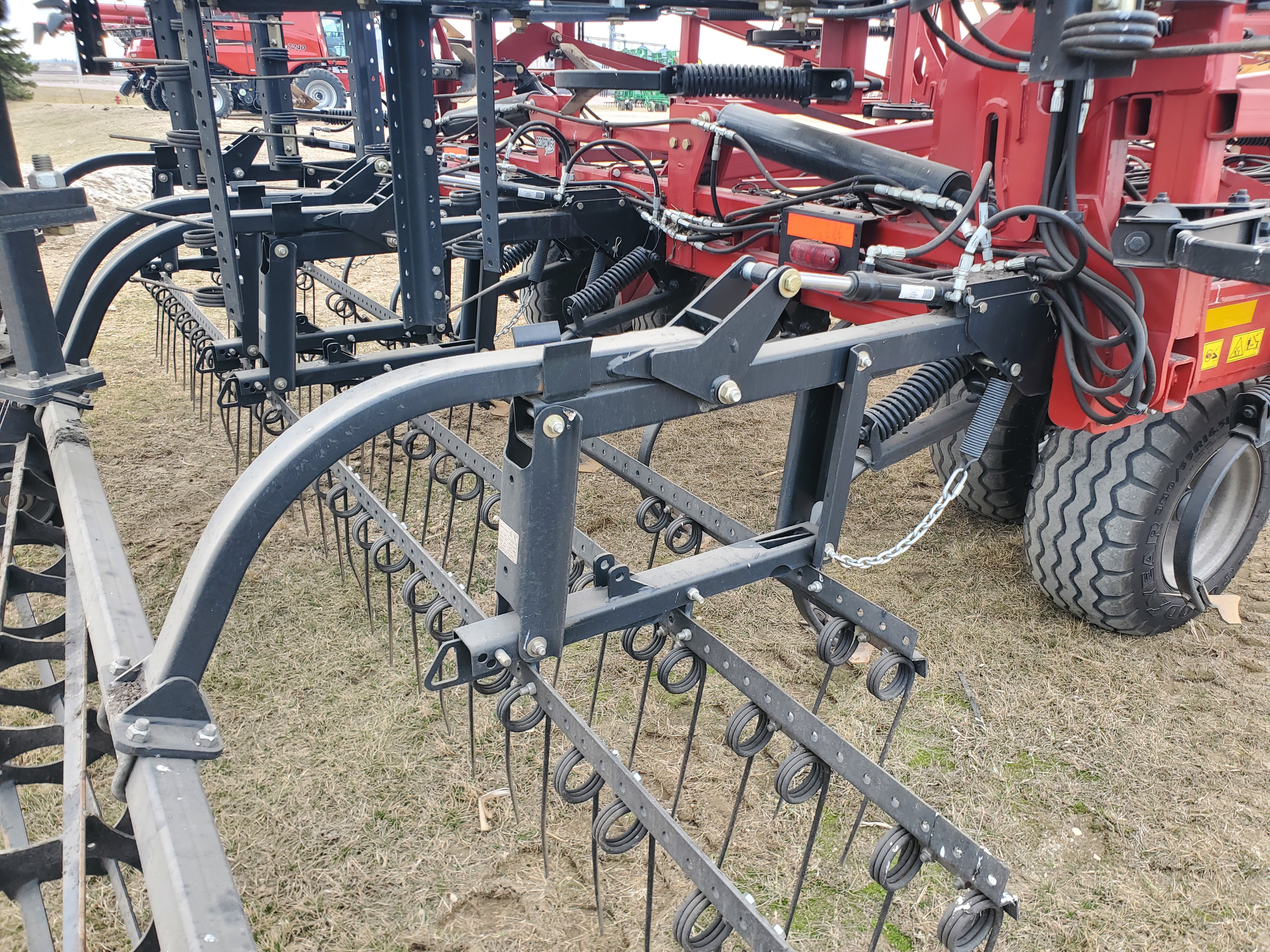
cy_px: 476
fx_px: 954
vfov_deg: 53.1
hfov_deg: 67.3
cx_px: 635
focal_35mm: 26
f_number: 2.4
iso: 50
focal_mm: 4.3
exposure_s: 1/132
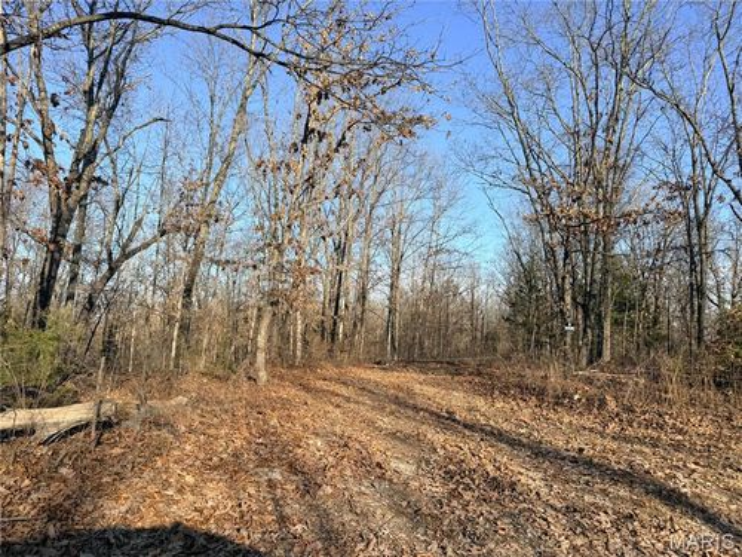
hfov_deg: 71.6
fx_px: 514
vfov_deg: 56.8
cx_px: 371
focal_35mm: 24
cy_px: 278
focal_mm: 6.76
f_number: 1.78
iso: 80
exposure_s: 1/2703
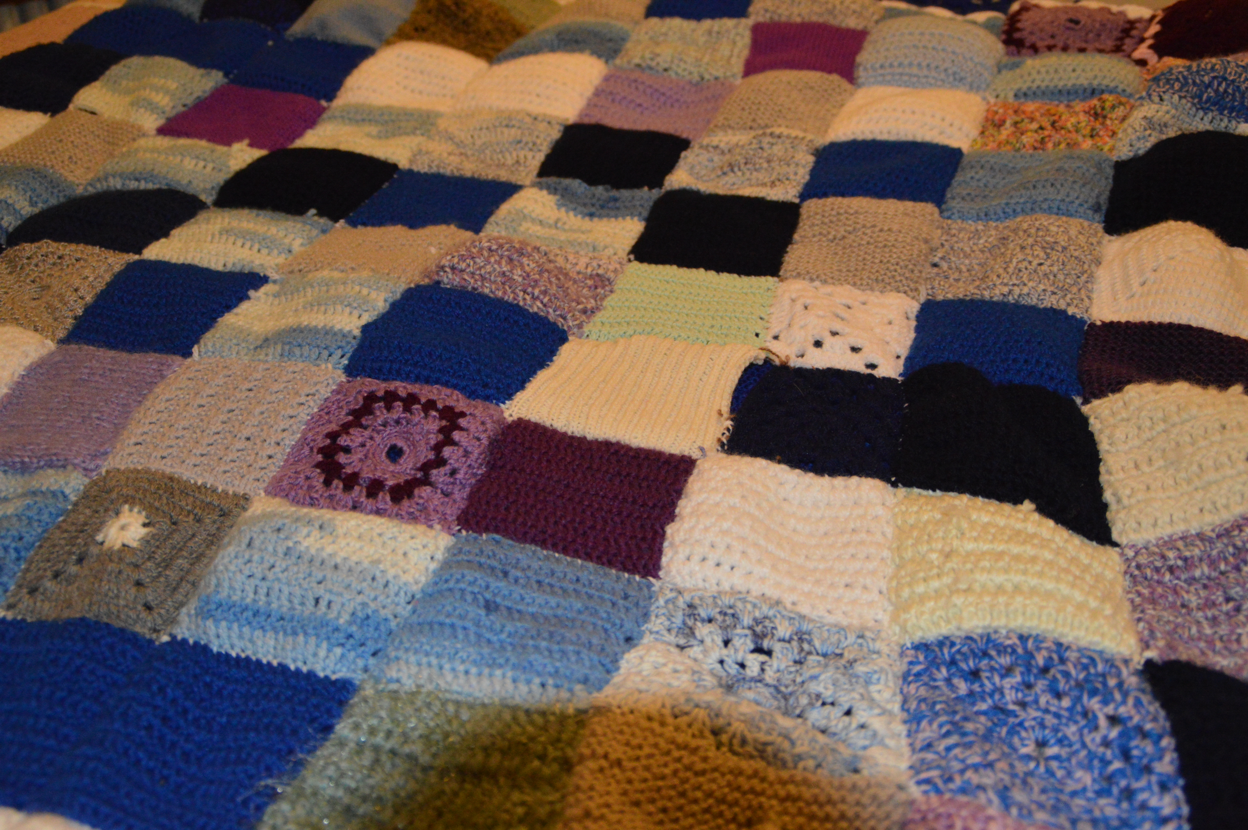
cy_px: 415
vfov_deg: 31.8
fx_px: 1455
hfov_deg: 46.4
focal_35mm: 42
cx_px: 624
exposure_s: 1/60
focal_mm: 28
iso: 2200
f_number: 4
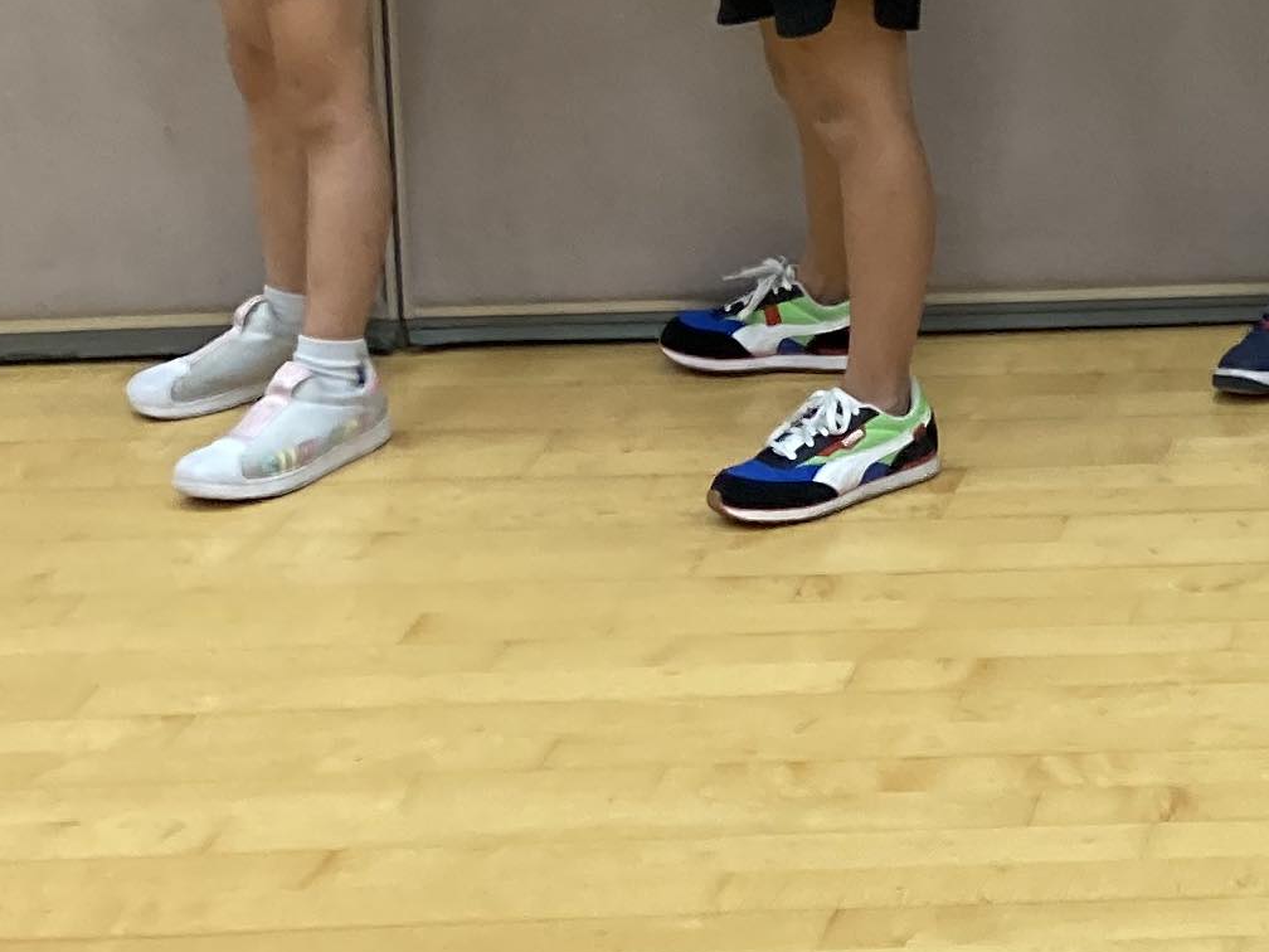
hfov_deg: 15.2
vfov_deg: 12.6
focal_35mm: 112
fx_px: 4106
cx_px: 2276
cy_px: -461
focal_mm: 3.99
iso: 100
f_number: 1.8
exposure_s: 1/50
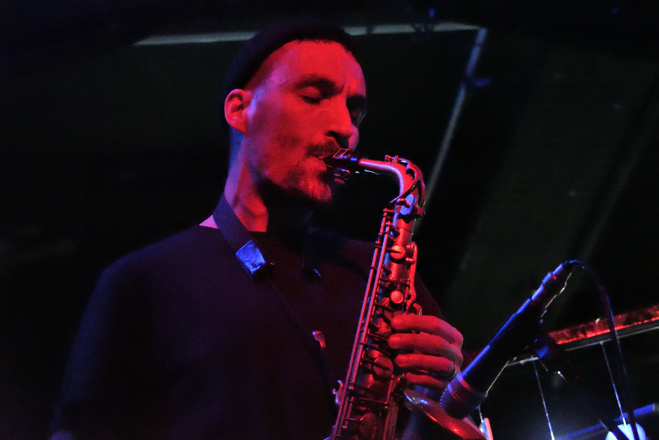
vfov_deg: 16.7
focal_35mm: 82
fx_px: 1501
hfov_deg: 24.8
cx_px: 330
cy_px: 220
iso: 10000
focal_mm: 55
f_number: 4.5
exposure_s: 1/200
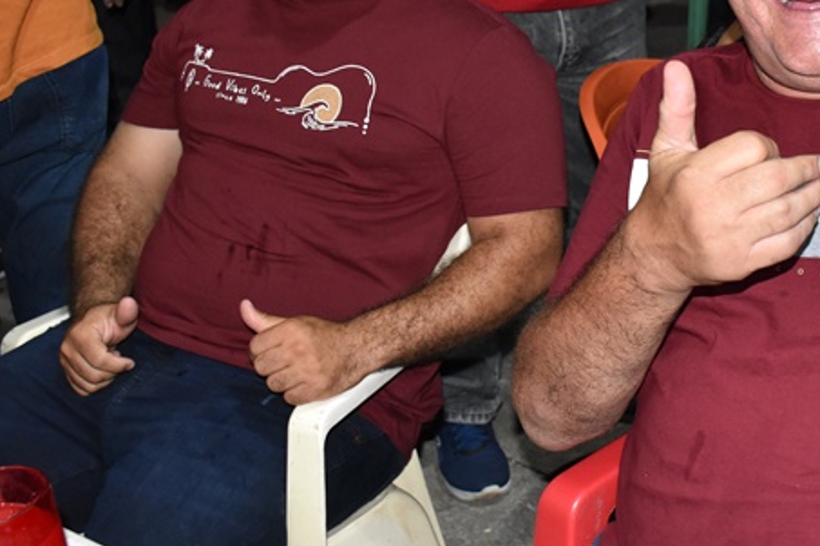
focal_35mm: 61
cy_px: 165
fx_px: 1387
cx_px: 625
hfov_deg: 32.3
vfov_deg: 22.2
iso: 2500
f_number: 4.5
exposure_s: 1/200
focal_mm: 23
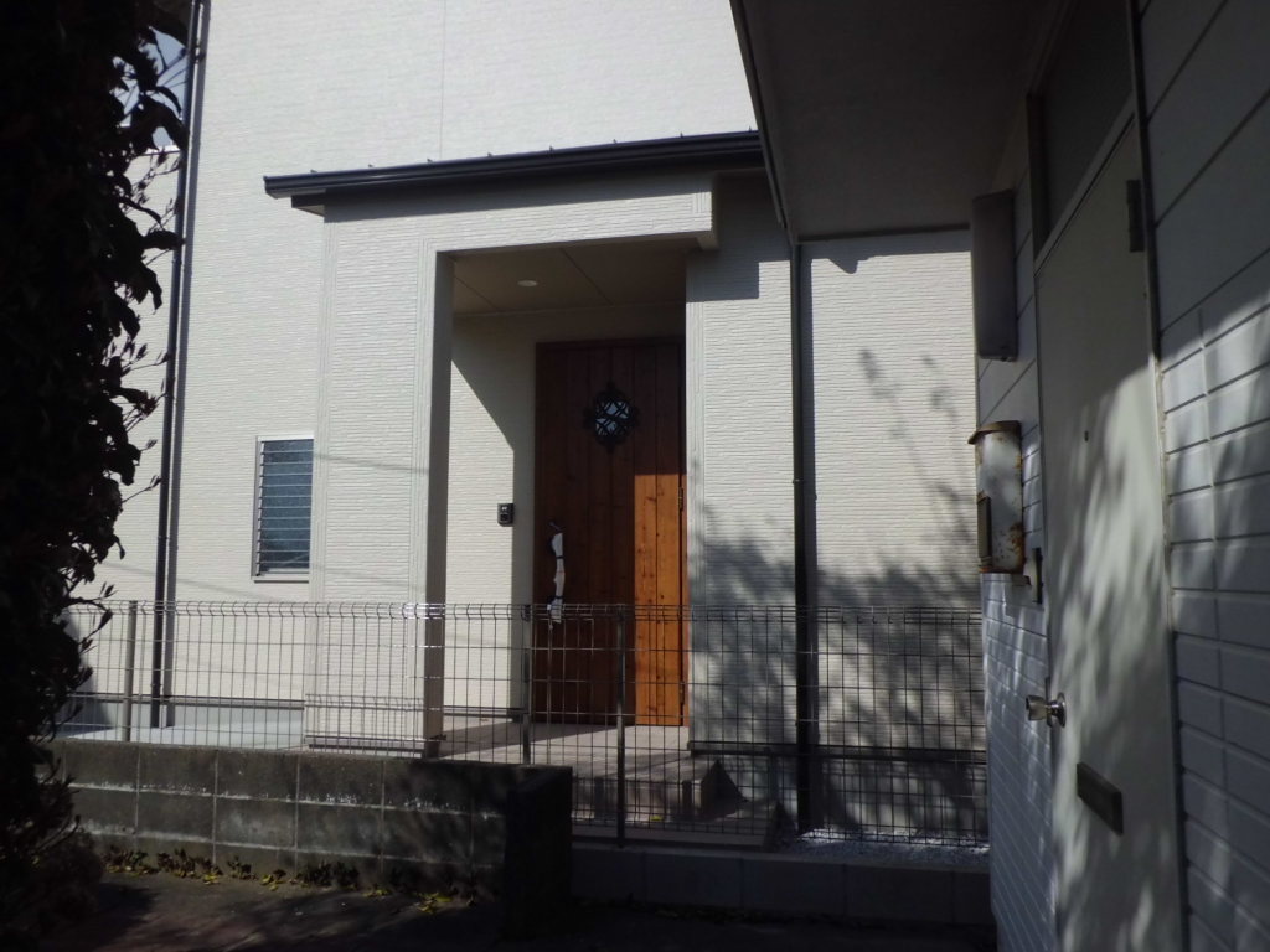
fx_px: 954
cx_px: 635
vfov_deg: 53.1
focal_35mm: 26
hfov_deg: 67.3
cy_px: 476
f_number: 7.9
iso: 64
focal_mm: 4.7
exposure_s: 1/320
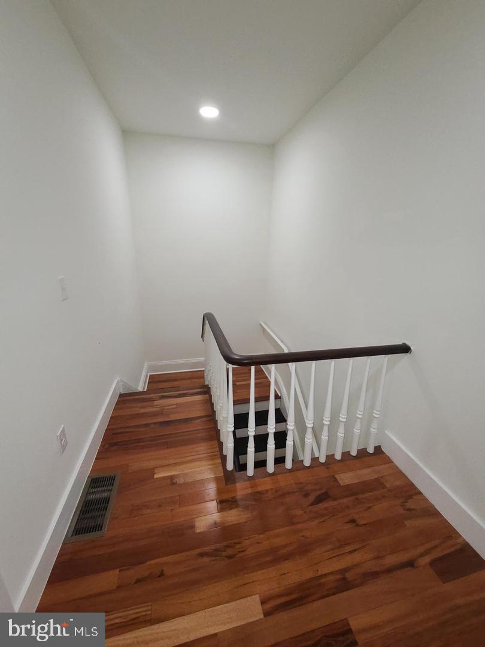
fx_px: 243
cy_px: 324
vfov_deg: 106.2
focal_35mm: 13
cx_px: 242
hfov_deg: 89.9
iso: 320
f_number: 2.2
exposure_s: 1/60
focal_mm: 2.2
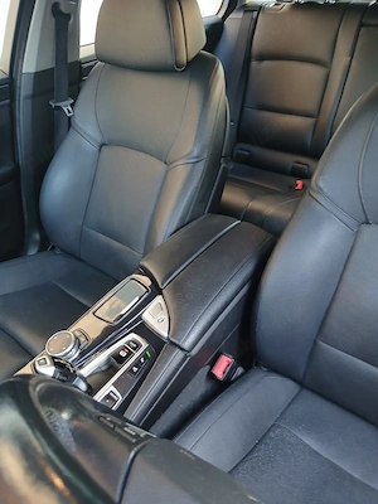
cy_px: 252
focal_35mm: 26
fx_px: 379
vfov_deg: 67.3
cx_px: 189
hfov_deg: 53.1
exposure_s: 1/25.1
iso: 250
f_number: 1.8
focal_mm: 3.98
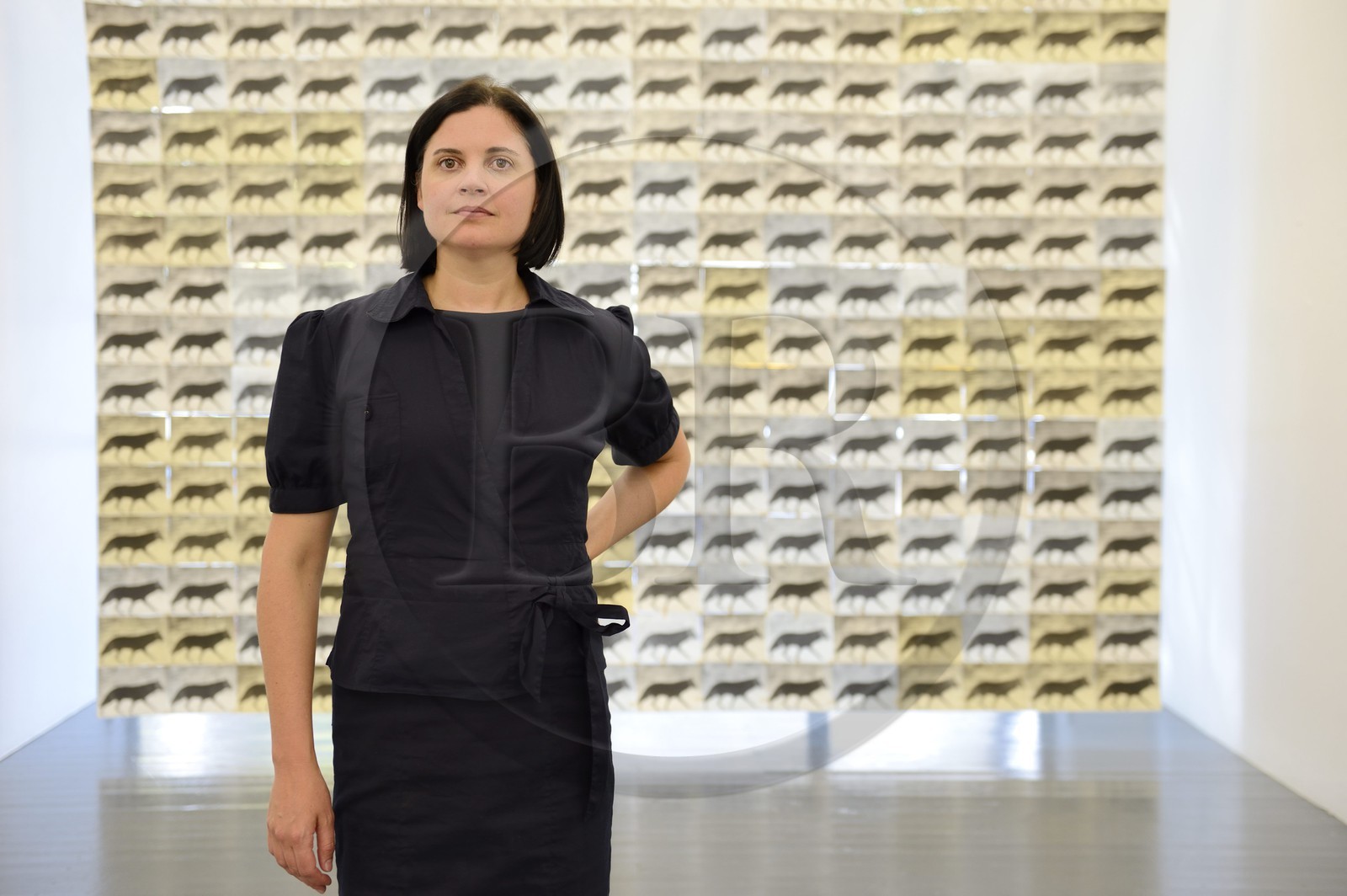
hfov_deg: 44.5
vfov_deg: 30.5
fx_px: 1645
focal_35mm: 44
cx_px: 674
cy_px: 448
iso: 800
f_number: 3.2
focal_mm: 44
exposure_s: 1/80
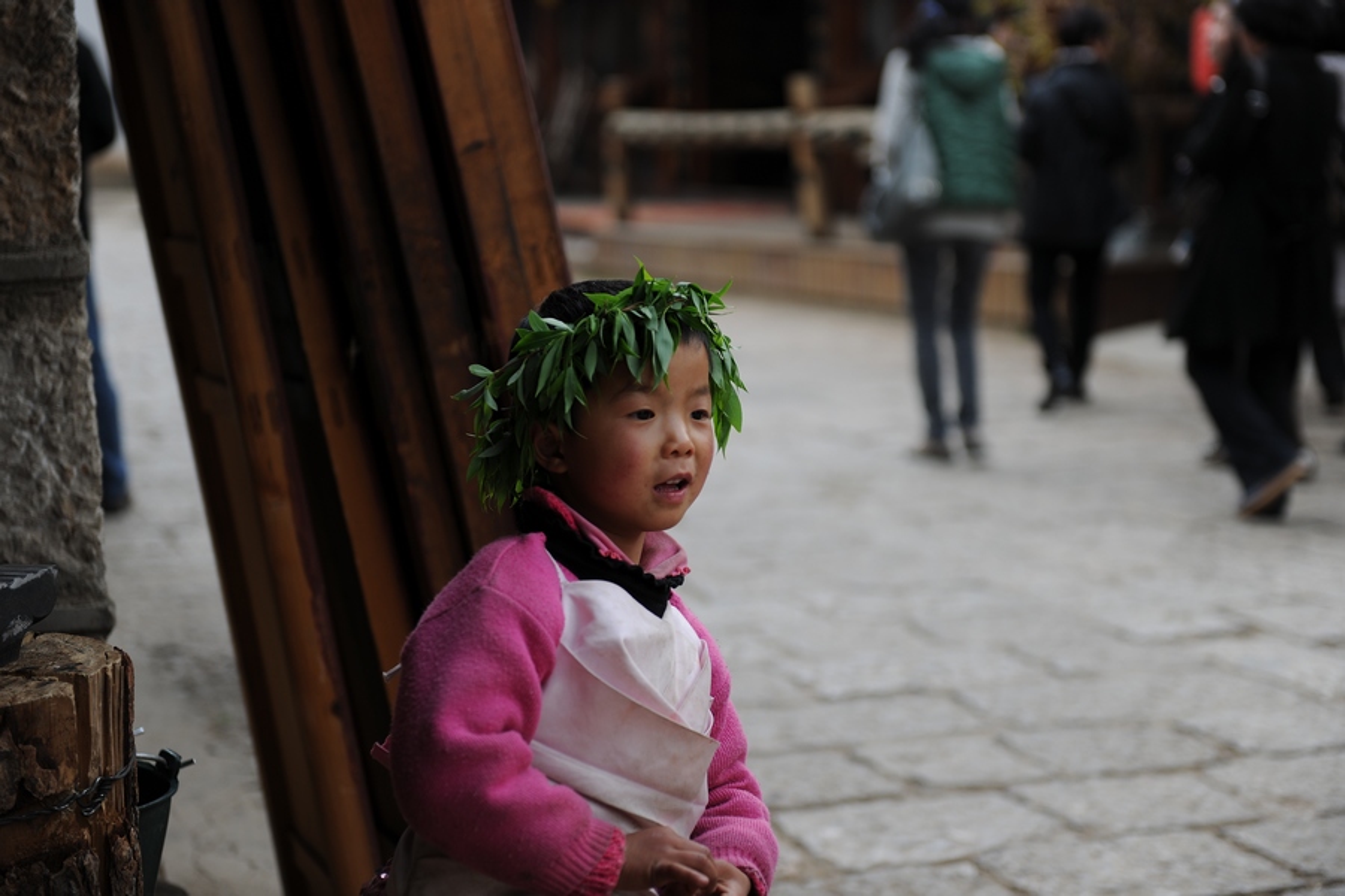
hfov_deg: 28.8
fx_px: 2615
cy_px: 448
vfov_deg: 19.5
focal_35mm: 70
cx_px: 672
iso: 100
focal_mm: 70
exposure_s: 1/200
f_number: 2.8
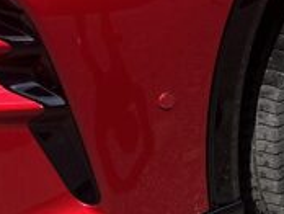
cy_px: -124
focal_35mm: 141
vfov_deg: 10.1
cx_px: 488
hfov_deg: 12.9
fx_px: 1158
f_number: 1.78
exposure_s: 1/2809
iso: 80
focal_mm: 6.86
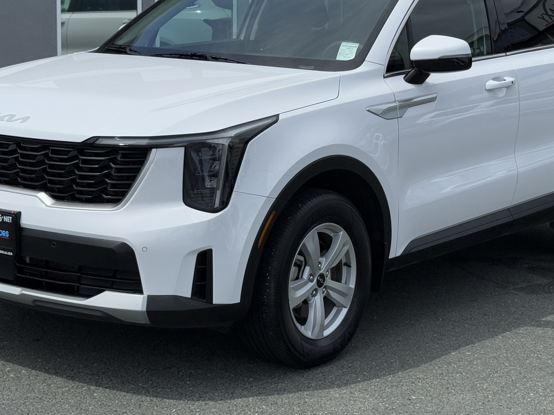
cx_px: 293
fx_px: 1328
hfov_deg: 23.6
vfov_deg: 17.7
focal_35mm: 83
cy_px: 139
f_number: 1.78
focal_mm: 6.76
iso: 80
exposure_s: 1/8772
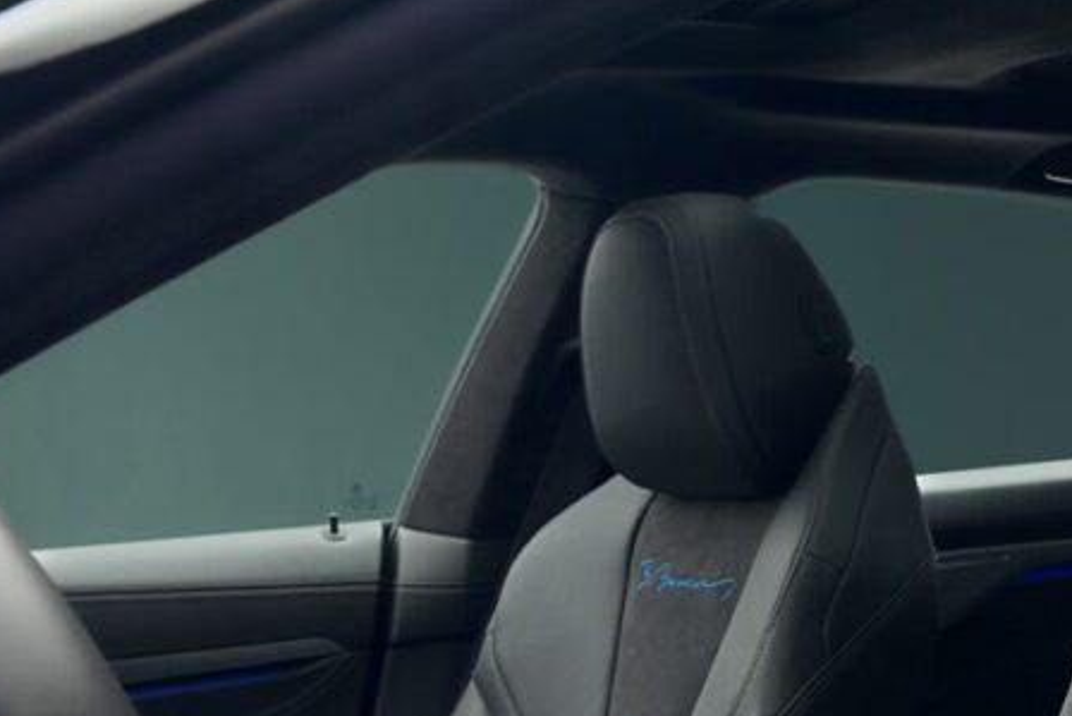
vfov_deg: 16.6
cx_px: 928
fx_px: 2410
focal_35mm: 81
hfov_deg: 24.5
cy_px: 691
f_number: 8
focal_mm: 35.4
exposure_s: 1.6
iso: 160
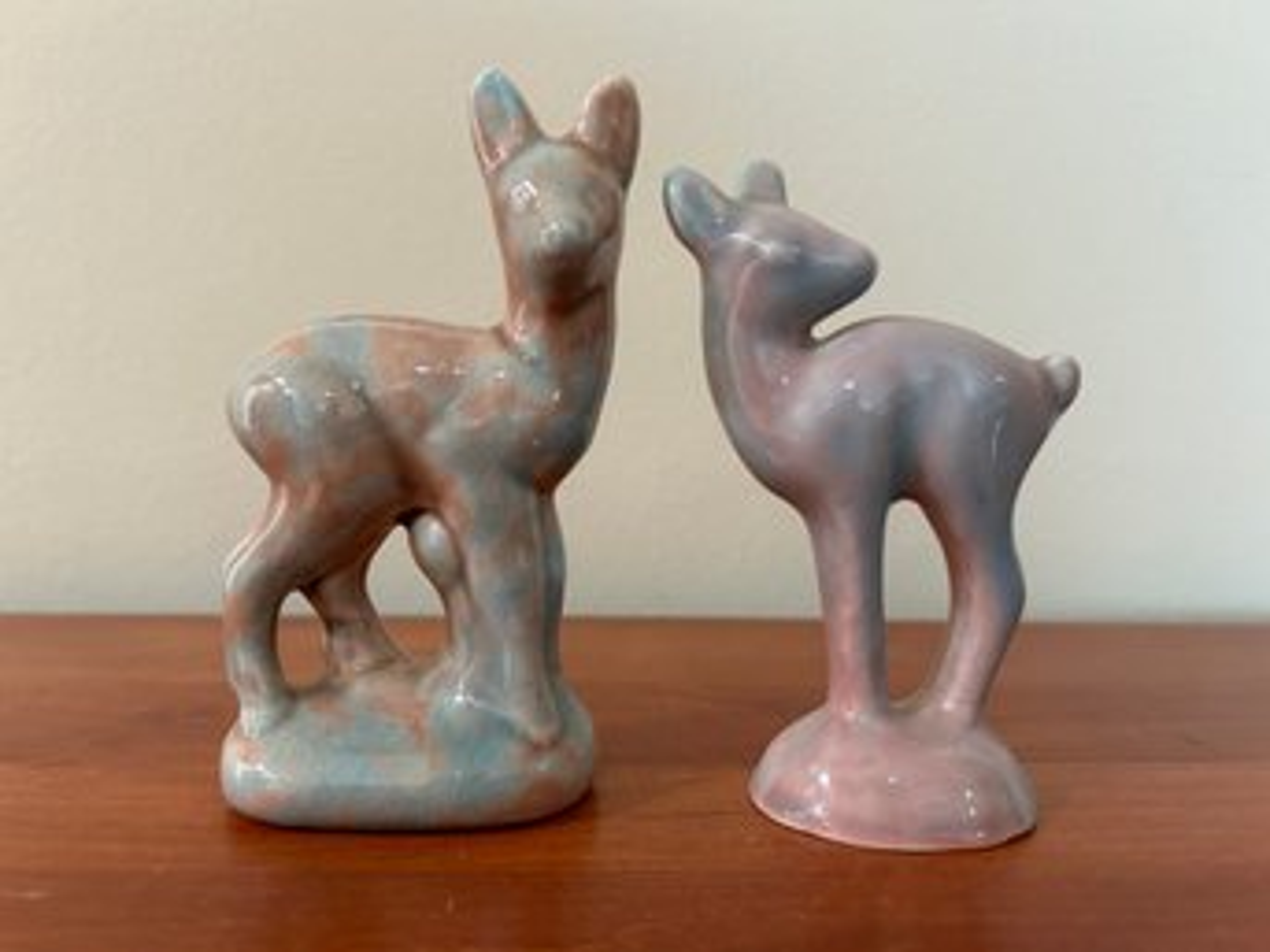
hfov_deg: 67.3
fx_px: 954
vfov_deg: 53.0
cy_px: 476
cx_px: 635
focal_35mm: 26
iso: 400
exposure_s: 1/60
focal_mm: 5.7
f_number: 1.5
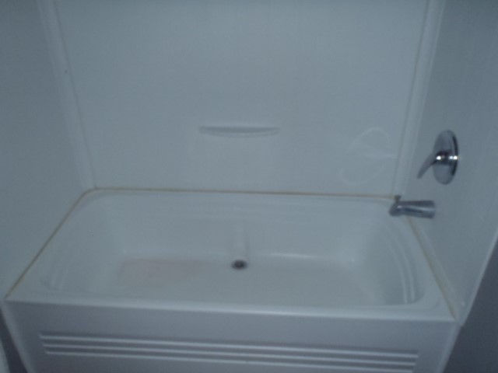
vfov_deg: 49.7
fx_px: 403
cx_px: 249
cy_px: 186
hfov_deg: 63.4
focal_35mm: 28
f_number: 10
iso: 250
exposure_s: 1/250
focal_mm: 5
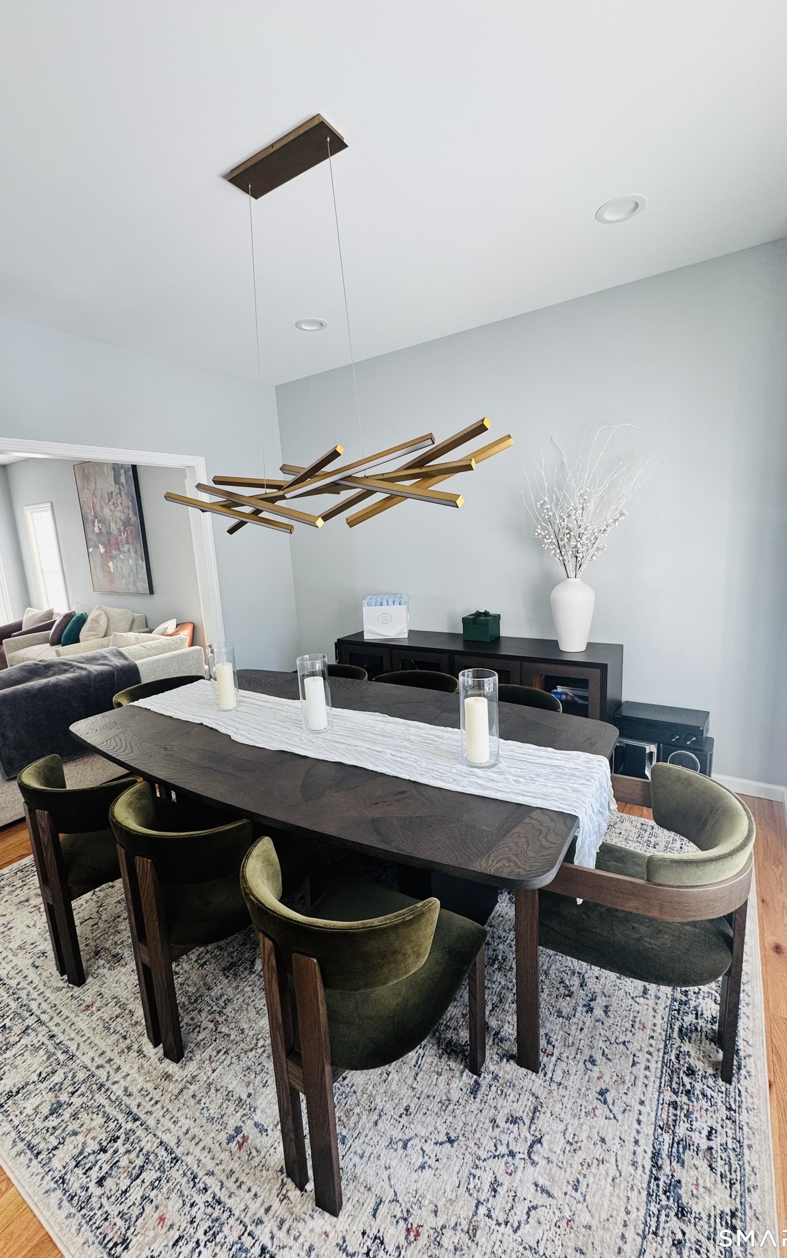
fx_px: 515
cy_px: 623
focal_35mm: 15
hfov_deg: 74.8
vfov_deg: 101.5
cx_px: 388
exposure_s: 1/99
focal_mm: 2.22
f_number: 2.2
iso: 100
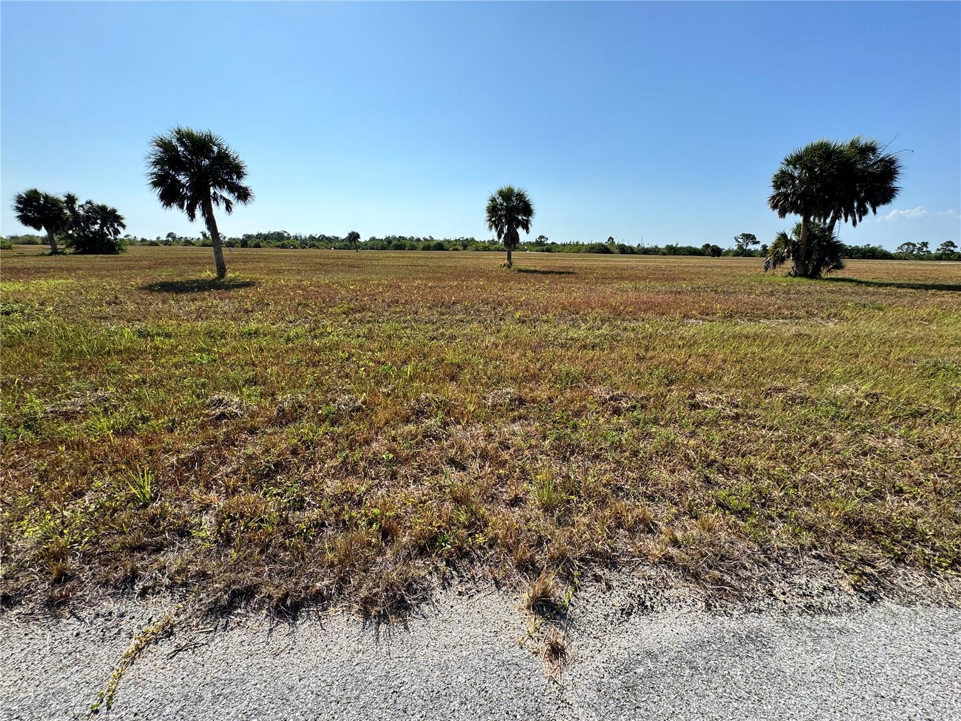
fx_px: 389
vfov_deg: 85.7
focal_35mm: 14
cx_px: 480
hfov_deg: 102.1
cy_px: 360
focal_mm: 2.22
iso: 50
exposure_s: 1/1256
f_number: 2.2
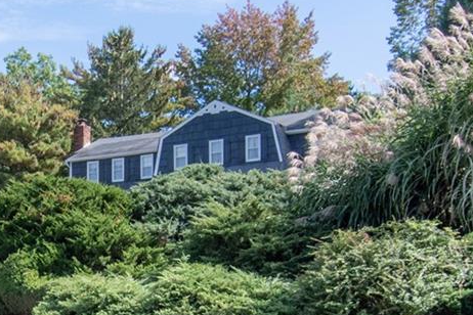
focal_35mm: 73
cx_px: 37
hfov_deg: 26.6
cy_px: 308
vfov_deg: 18.2
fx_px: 962
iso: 400
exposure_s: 1/320
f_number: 10
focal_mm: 11
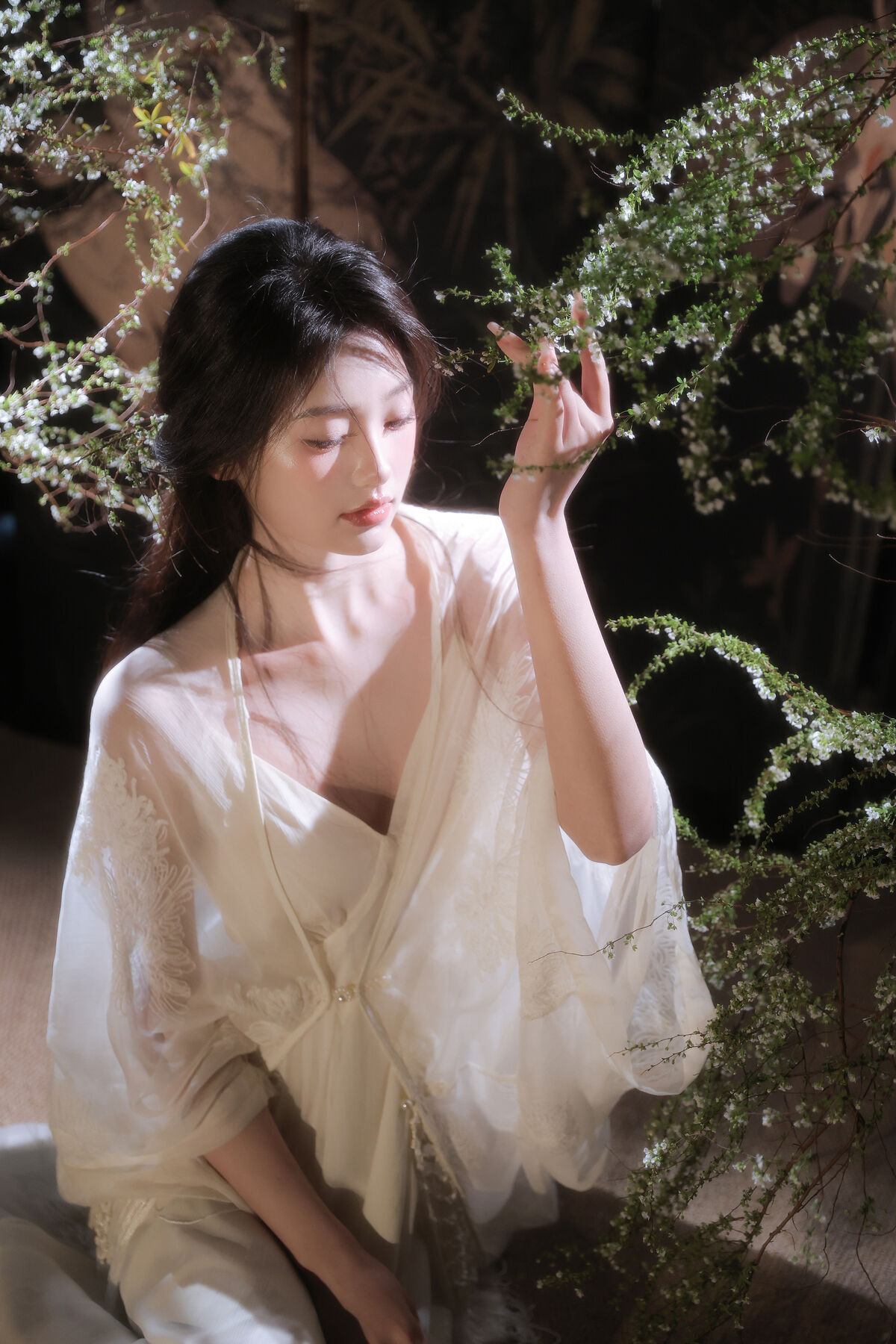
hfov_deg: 26.0
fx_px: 1941
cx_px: 448
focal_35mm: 52
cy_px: 672
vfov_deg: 38.2
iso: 2000
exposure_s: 1/160
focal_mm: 53
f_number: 2.8
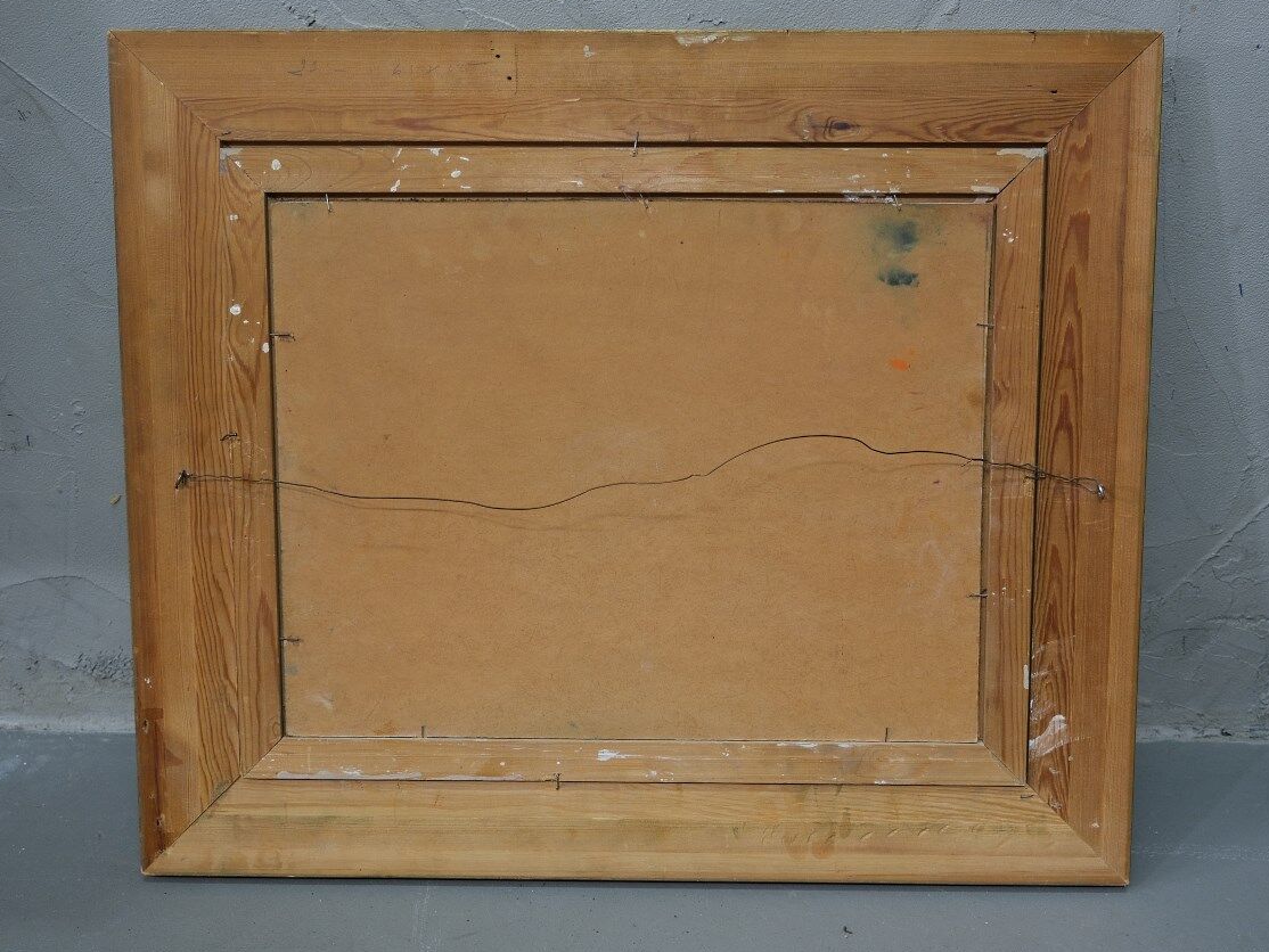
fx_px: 1650
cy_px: 471
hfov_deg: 42.1
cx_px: 652
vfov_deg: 32.2
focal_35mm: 45
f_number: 4
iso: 1000
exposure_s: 1/40
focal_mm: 27.5
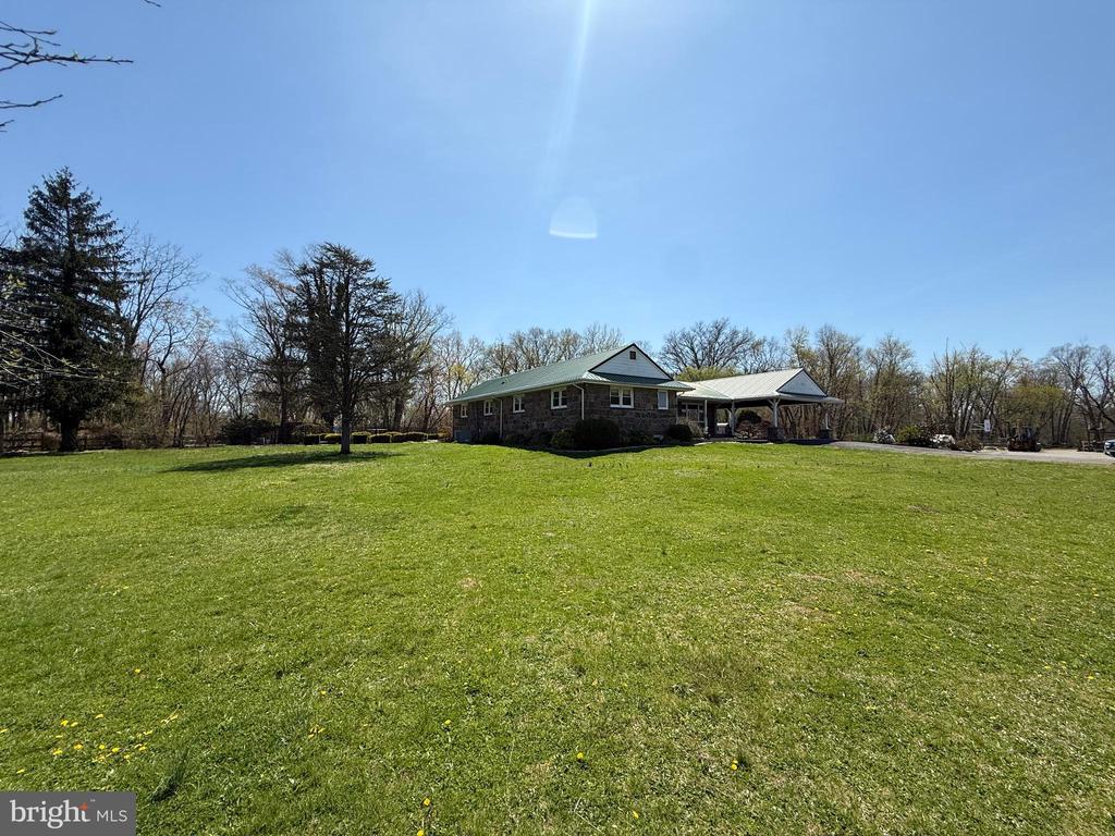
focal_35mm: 14
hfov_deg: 102.1
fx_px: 451
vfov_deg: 85.7
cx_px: 558
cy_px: 418
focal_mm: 2.22
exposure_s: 1/2320
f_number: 2.2
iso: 50
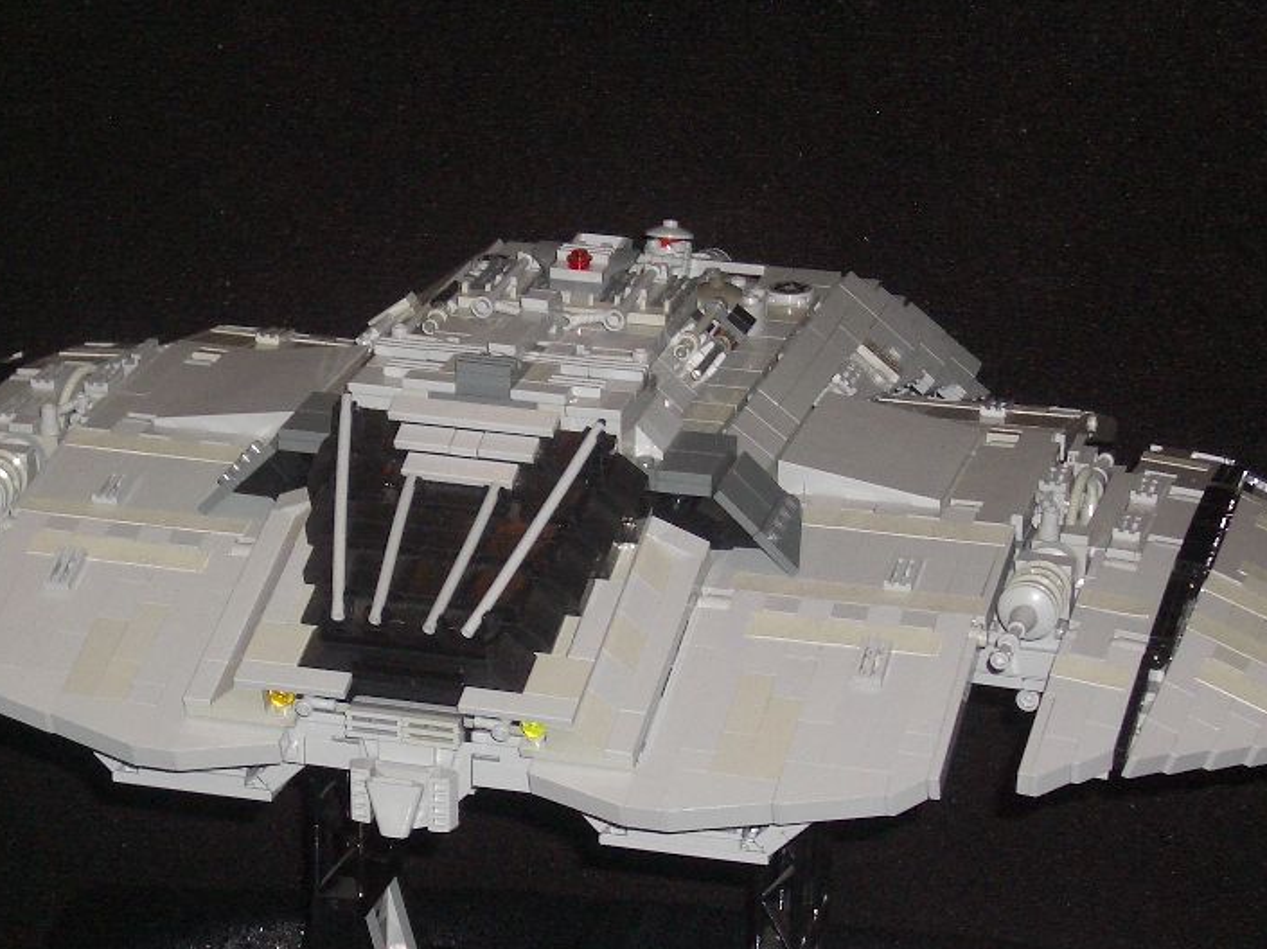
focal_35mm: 121
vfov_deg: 12.2
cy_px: 618
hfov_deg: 16.3
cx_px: 496
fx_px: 4427
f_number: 3.9
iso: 100
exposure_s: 1/60
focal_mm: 12.2
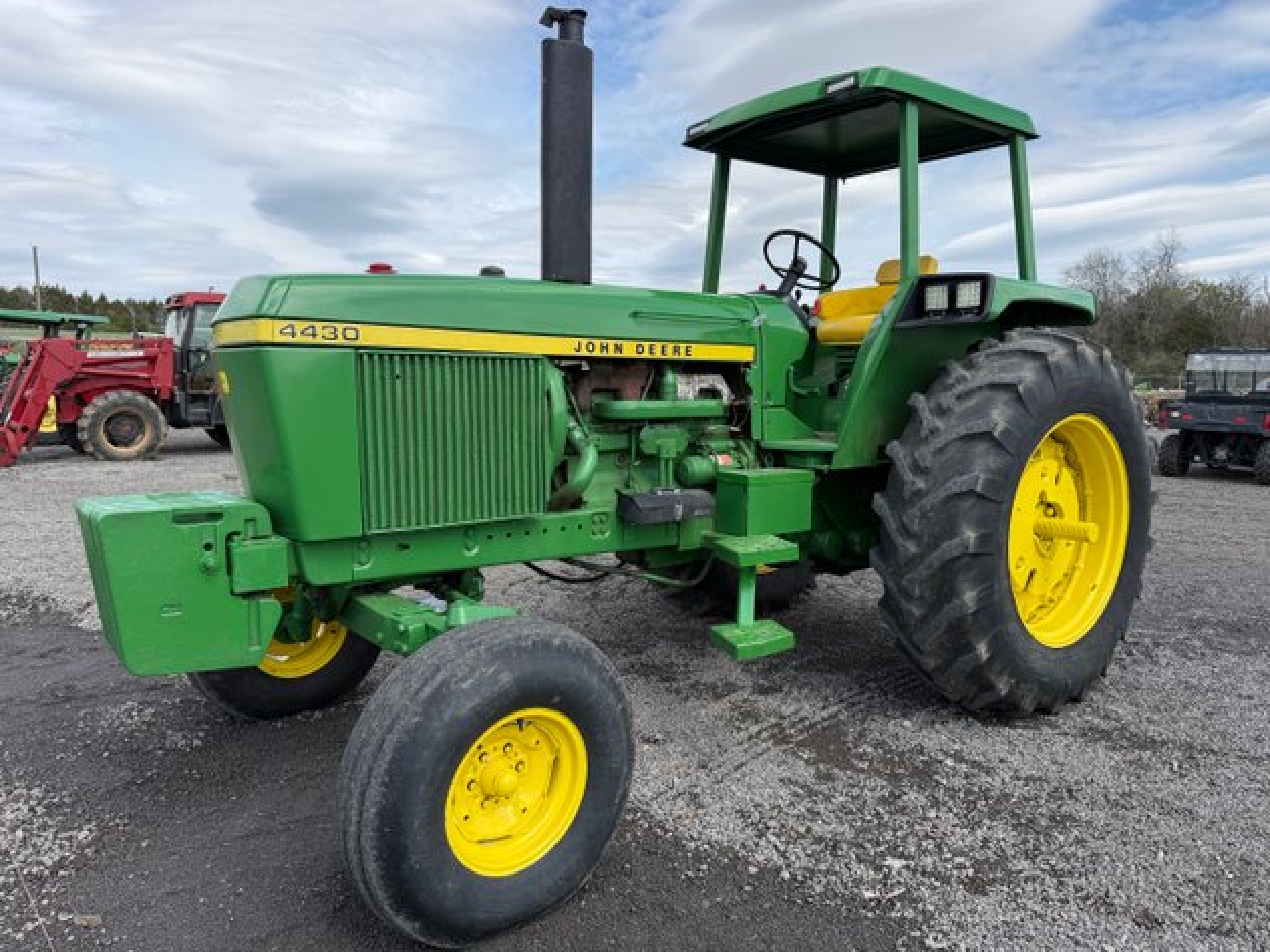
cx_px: 635
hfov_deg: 71.6
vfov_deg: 56.8
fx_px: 880
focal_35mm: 24
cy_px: 476
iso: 80
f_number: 1.78
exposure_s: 1/3021
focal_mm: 6.76
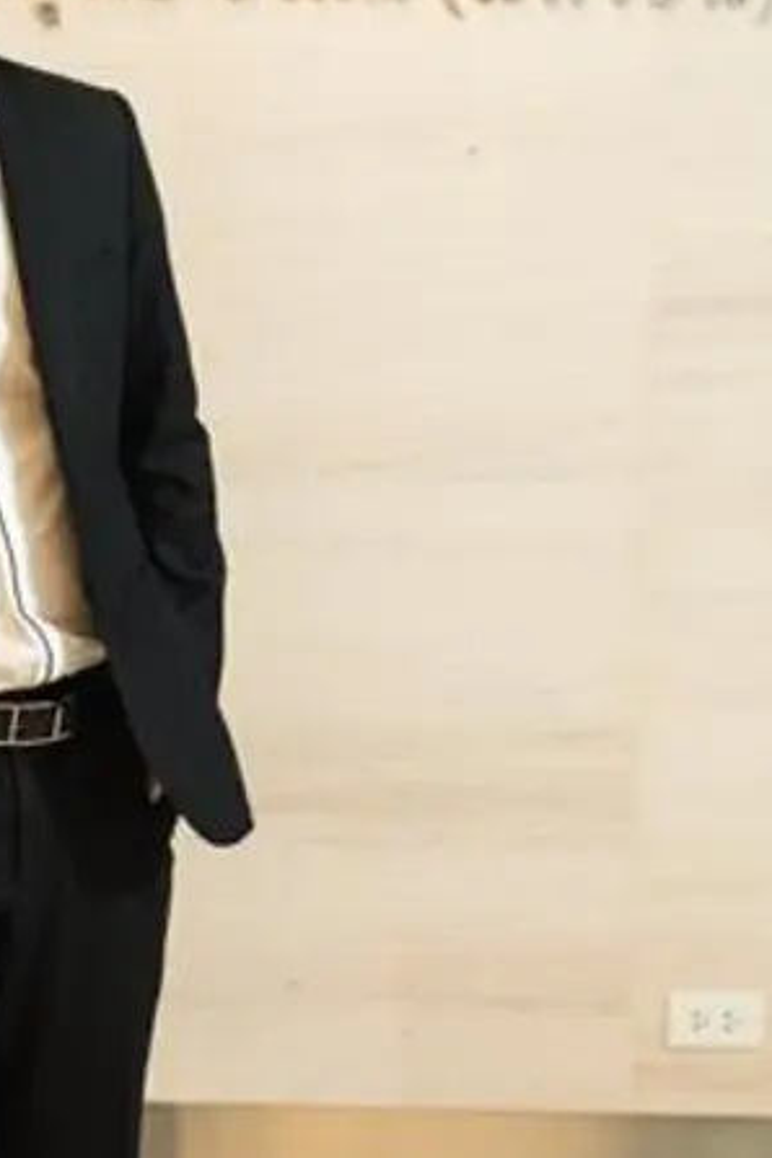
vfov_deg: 15.6
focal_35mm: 131
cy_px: 469
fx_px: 4214
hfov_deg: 10.4
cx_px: 65
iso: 400
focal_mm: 50
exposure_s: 1/160
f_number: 2.8
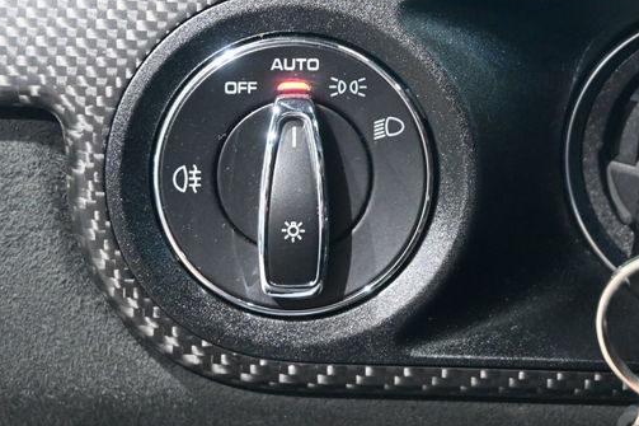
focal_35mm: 87
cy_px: 132
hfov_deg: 23.4
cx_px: 366
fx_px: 1544
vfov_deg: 15.7
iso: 5600
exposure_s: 1/60
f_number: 5.6
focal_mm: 38
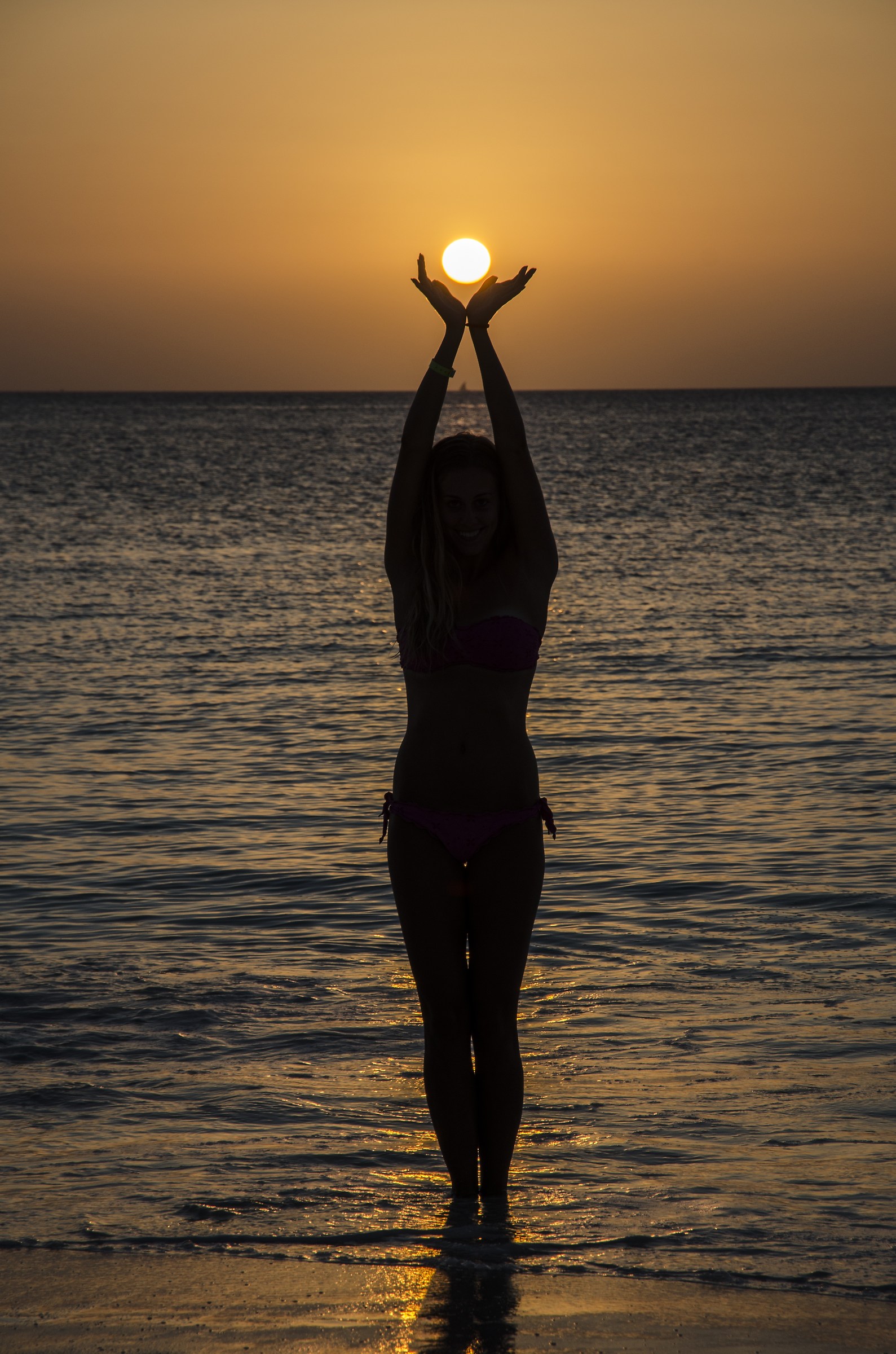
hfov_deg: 10.7
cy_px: 677
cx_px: 448
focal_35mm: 128
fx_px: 4782
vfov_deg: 16.1
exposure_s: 1/320
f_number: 9
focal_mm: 85
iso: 100
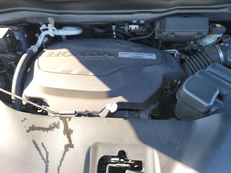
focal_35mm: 24
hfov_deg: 71.6
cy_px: 86
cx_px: 116
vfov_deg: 56.8
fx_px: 160
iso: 92
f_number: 1.8
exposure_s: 1/119
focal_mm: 6.7
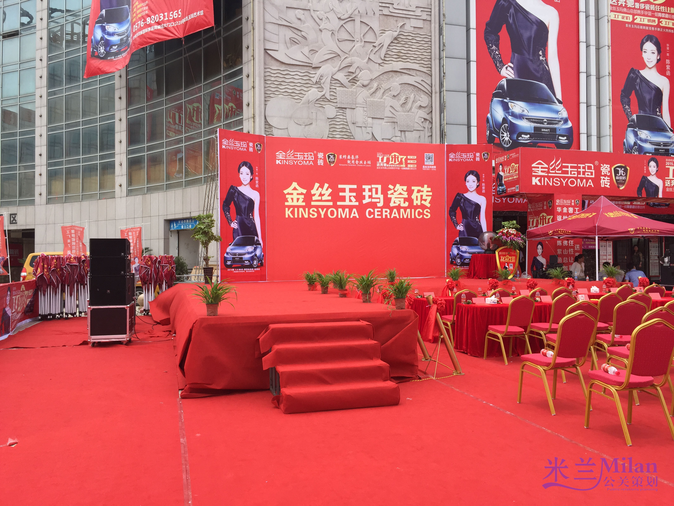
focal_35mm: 29
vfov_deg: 48.2
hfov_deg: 61.7
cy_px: 253
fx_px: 565
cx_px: 337
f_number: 2.2
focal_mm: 4.15
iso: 32
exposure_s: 1/1647
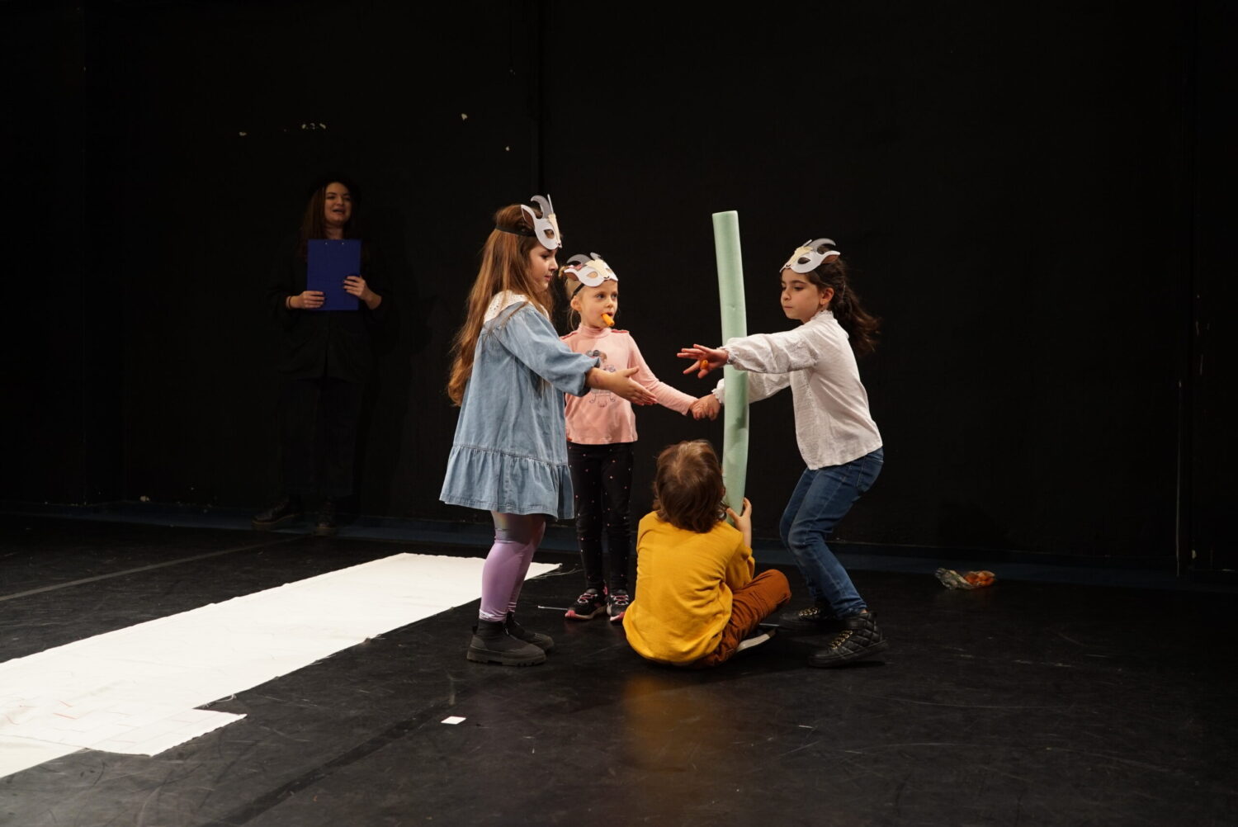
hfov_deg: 54.4
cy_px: 414
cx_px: 619
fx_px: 1204
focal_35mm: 35
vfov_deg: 37.9
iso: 1250
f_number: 4
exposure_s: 1/200
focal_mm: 35
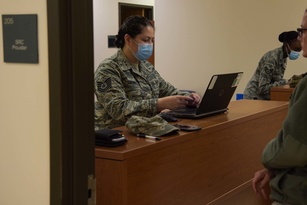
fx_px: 529
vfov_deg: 21.9
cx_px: 187
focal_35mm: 62
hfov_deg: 32.3
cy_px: 86
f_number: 5
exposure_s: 1/80
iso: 250
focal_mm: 50
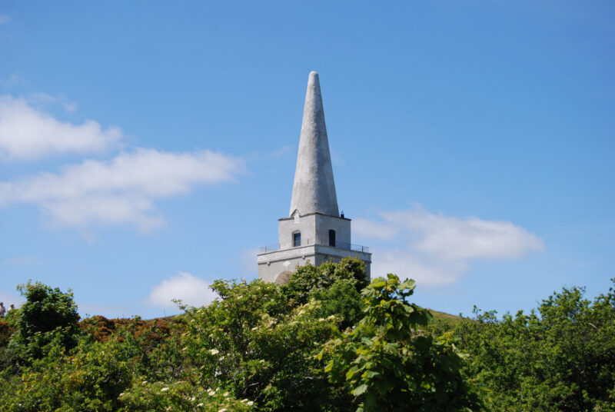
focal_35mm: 78
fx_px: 1334
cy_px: 206
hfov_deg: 26.0
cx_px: 308
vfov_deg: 17.6
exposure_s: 1/320
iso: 100
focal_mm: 52
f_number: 7.1
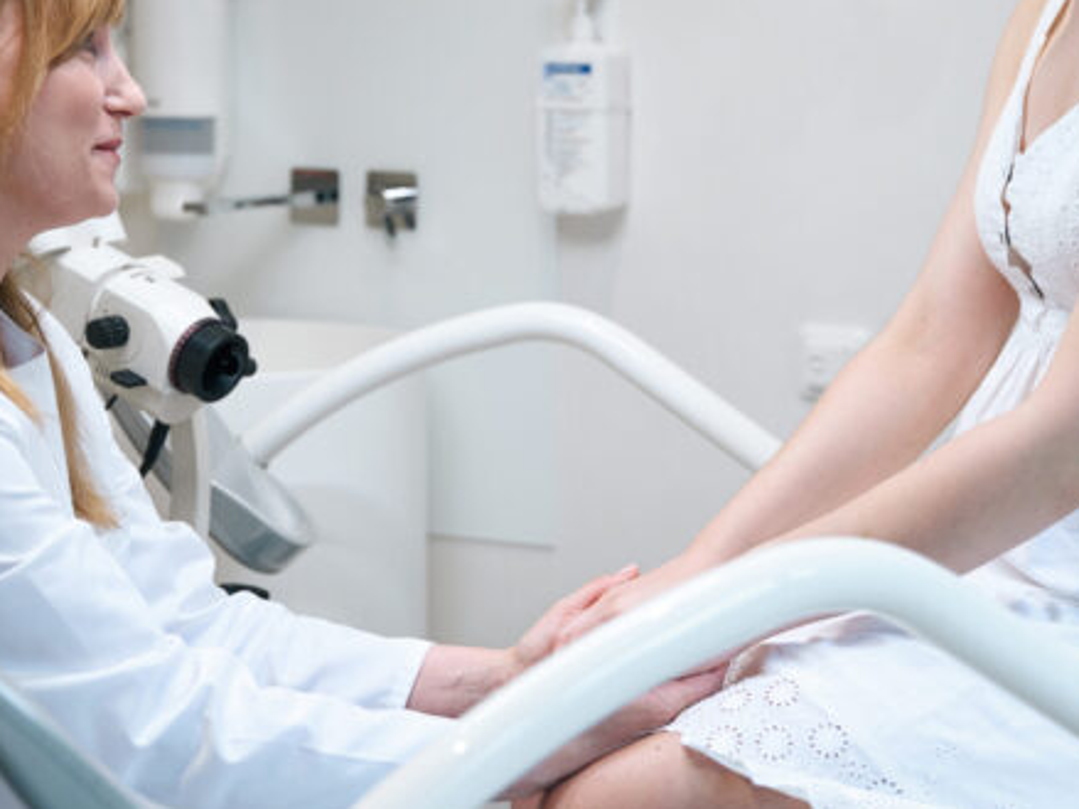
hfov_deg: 26.2
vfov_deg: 19.7
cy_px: 234
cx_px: 583
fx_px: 2322
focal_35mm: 75
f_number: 2.8
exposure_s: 1/250
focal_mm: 44.3
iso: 640
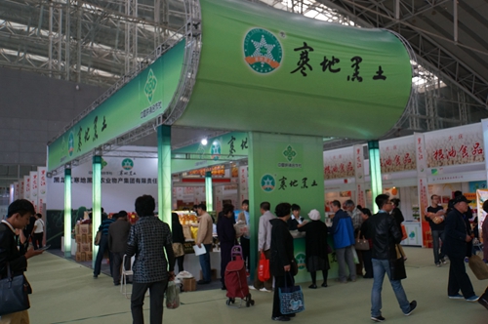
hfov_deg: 57.3
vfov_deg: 39.9
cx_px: 244
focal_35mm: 33
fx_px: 447
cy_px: 162
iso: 800
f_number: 4.5
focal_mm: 22
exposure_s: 1/160
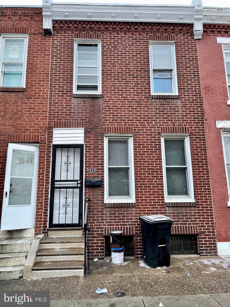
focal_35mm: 26
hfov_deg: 53.1
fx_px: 230
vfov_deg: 67.3
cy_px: 154
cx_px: 115
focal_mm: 4.2
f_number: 1.6
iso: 80
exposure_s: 1/121
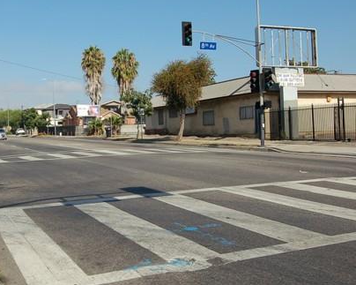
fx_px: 516
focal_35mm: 49
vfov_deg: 30.8
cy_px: 121
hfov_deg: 37.5
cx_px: 109
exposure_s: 1/320
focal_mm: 22
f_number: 9
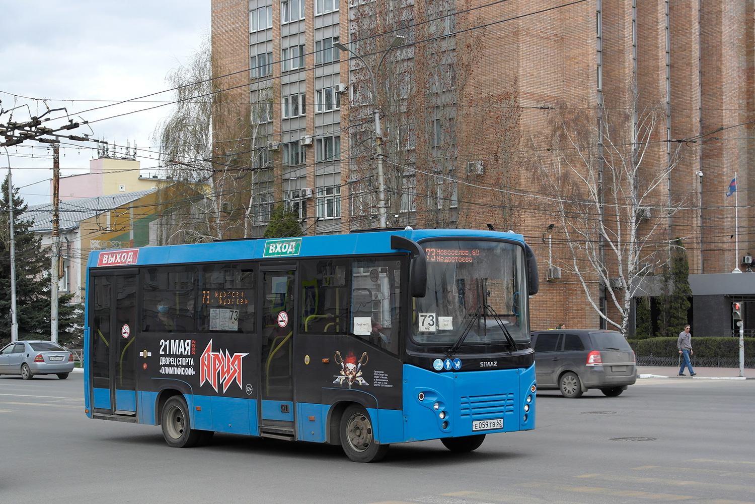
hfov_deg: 37.5
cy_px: 252
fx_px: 1111
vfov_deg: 25.5
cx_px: 378
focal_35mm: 53
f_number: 4.5
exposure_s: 1/640
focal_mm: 35
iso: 200
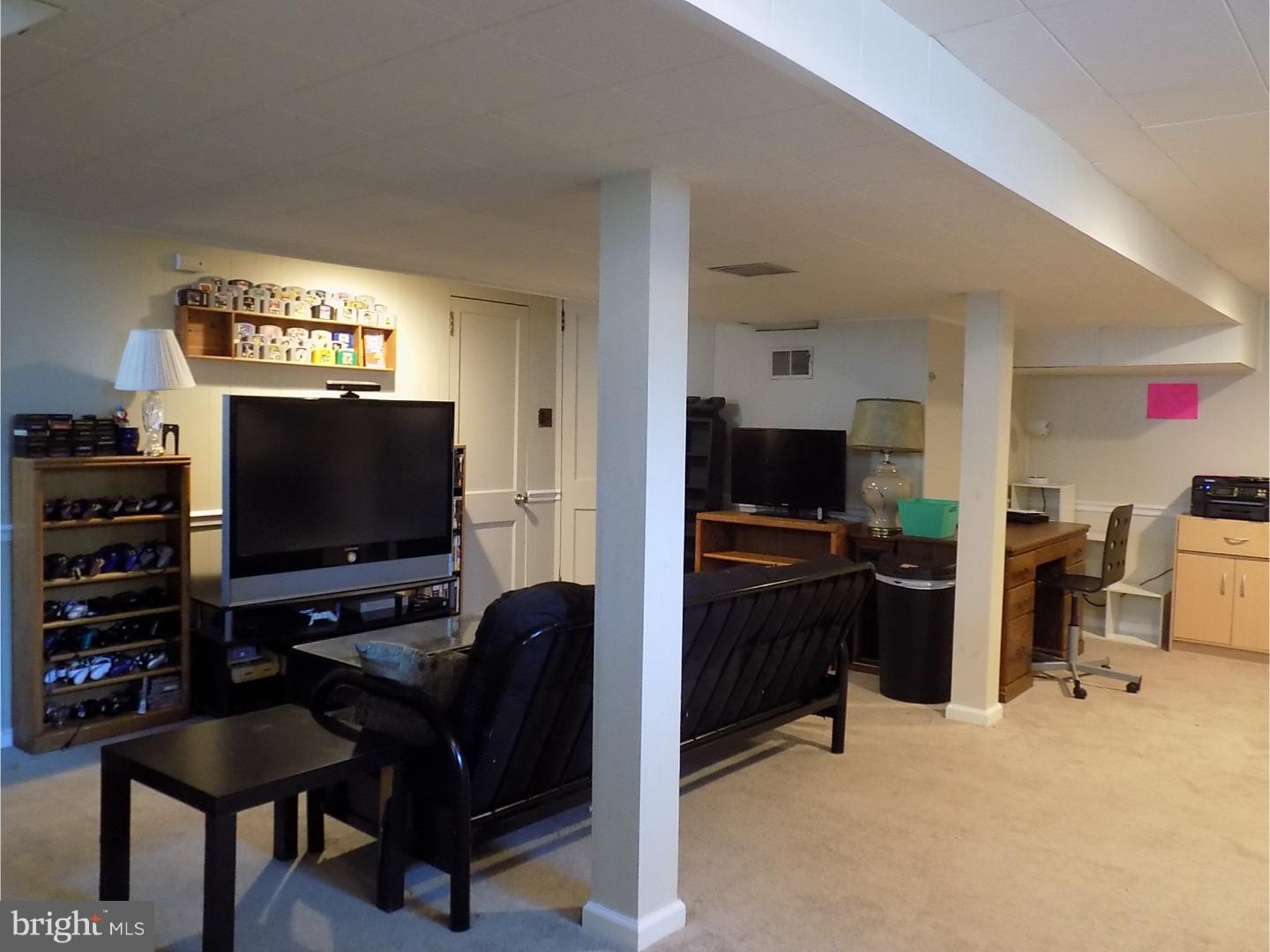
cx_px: 635
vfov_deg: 51.4
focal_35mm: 27
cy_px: 476
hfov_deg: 65.3
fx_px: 991
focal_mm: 4.8
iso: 400
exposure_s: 1/8
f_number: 3.2
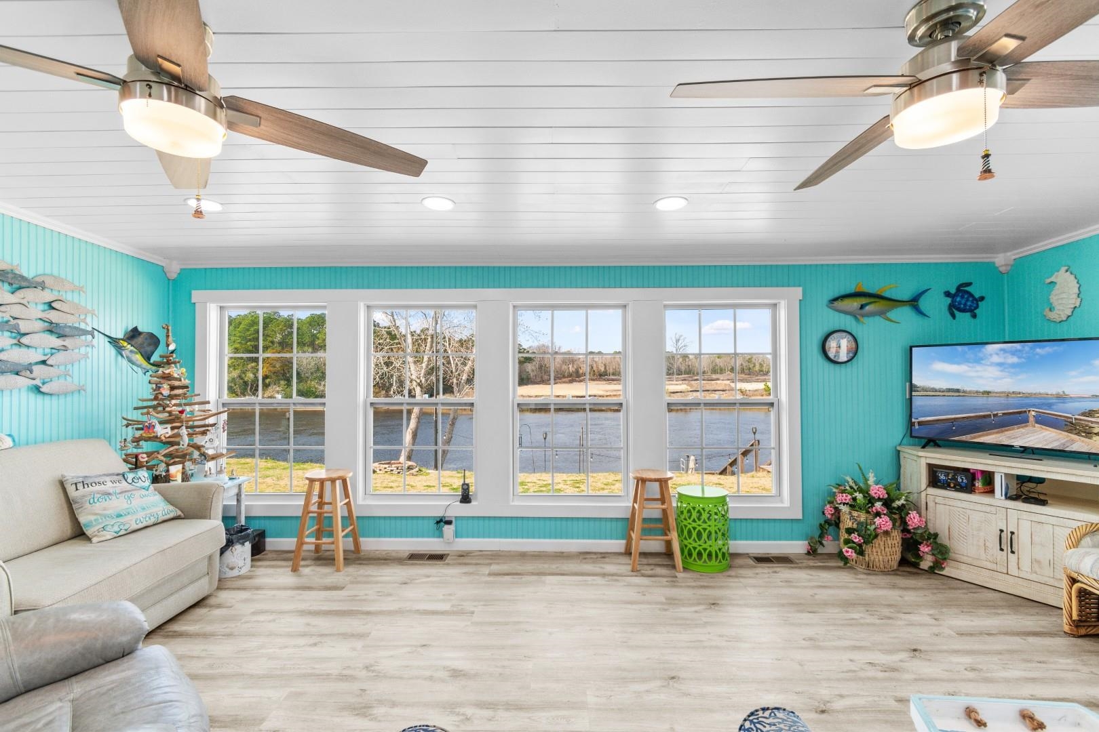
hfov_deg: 100.4
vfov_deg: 77.3
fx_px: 458
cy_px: 366
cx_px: 550
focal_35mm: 15
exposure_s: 1/50
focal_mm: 10
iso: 100
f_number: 4.5
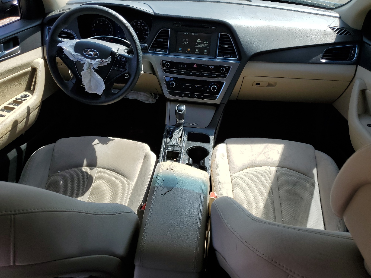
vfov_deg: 53.1
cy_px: 139
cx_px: 186
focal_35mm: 26
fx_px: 279
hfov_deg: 67.3
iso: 50
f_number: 1.5
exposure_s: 1/1111
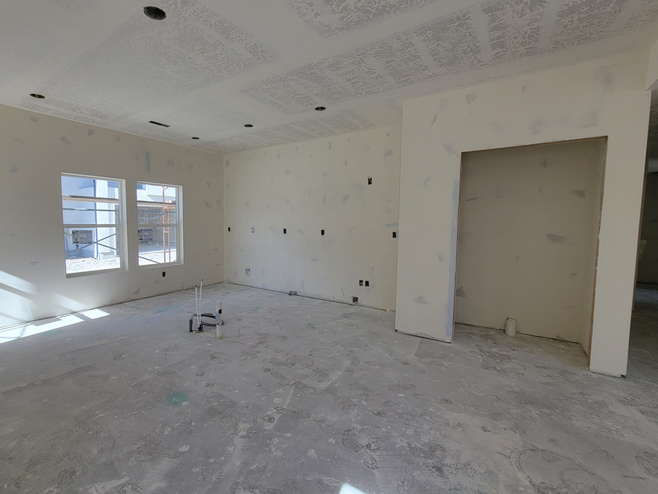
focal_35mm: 15
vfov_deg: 81.8
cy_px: 243
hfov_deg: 97.6
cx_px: 286
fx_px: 285
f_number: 2.2
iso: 50
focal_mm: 2.2
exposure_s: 1/201
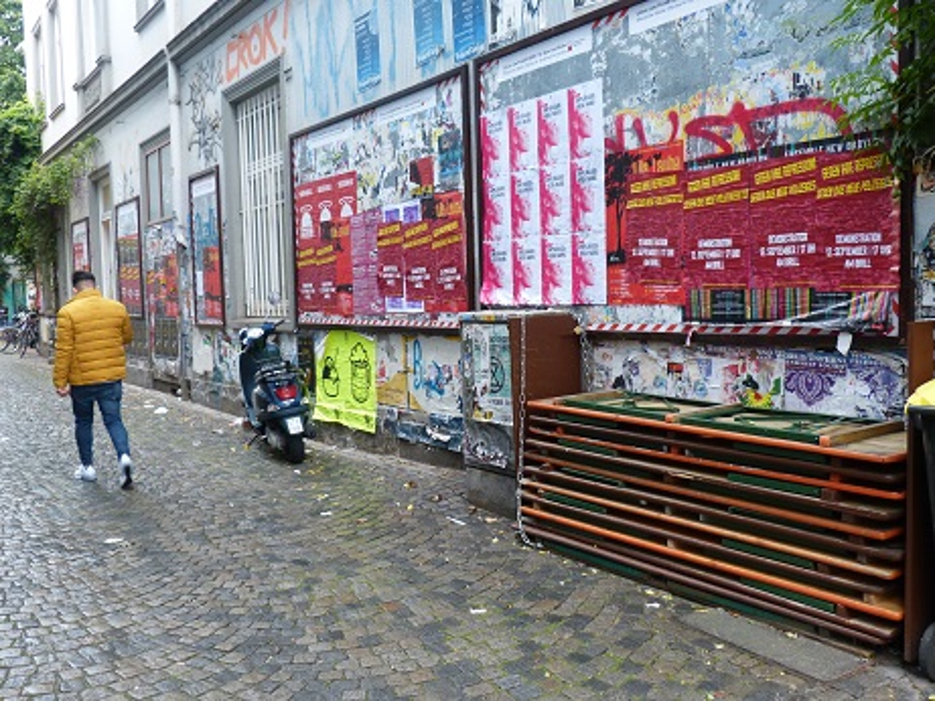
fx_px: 919
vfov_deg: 41.8
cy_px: 350
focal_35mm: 34
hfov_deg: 53.9
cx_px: 468
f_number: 3
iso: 250
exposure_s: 1/60
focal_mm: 5.9
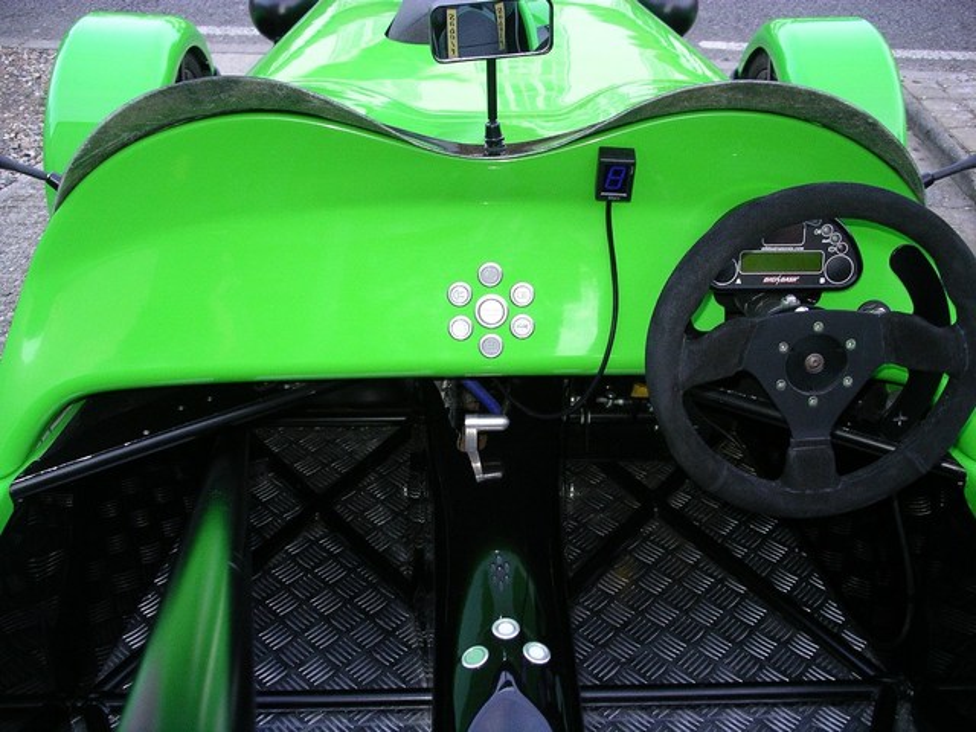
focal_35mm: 37
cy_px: 366
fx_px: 1043
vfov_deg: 38.7
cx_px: 488
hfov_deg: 50.1
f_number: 2.8
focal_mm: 7.8
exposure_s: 1/40
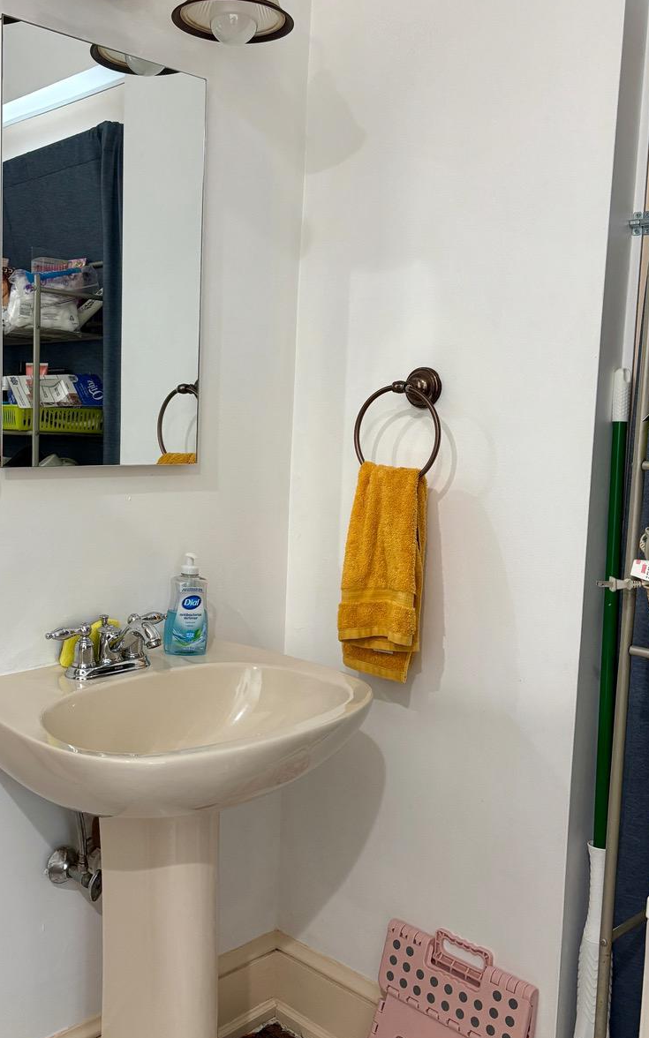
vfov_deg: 54.0
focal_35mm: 36
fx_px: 1019
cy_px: 500
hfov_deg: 34.9
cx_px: 195
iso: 250
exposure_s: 1/60
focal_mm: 5.96
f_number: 1.6
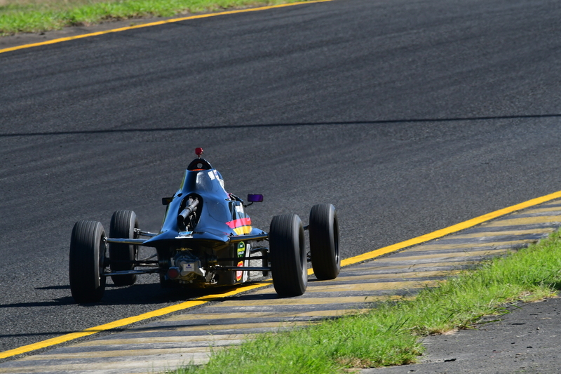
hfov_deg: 3.4
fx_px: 9581
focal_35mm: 615
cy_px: 187
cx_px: 280
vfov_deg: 2.2
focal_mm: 410
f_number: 11
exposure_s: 1/640
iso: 500
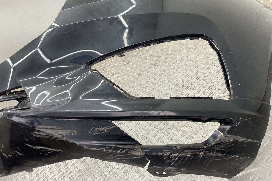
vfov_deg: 42.3
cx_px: 135
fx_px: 234
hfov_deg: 60.3
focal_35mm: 31
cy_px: 97
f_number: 1.8
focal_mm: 3
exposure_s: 1/120
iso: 50
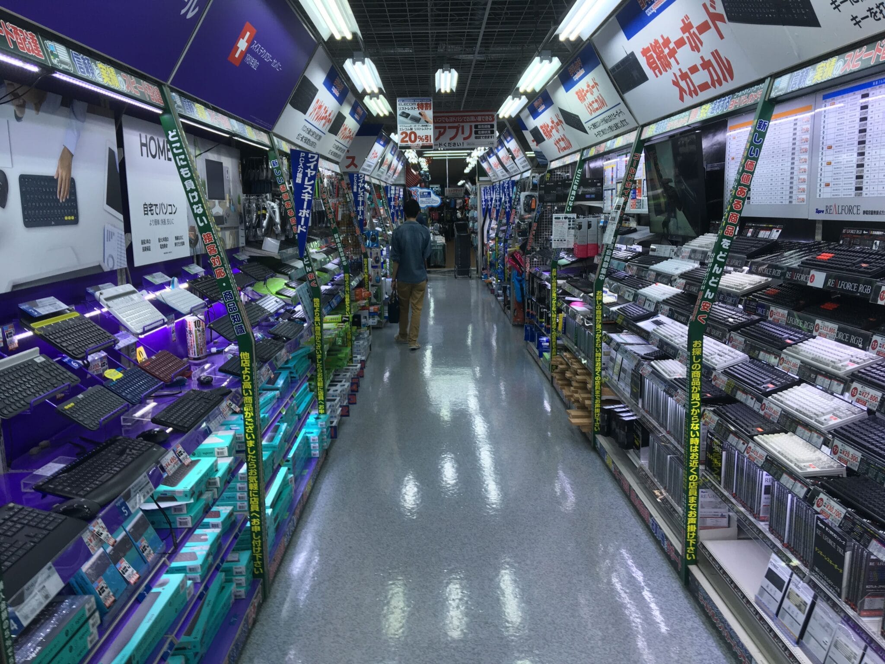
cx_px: 442
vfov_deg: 48.2
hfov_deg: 61.7
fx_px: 741
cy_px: 332
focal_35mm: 29
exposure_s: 1/60
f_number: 2.2
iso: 32
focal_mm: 4.15
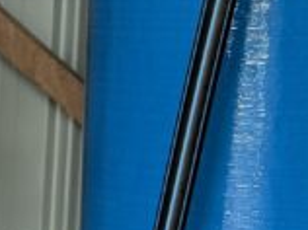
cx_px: -604
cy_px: 164
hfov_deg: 9.8
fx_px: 1386
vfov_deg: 9.5
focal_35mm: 156
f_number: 1.78
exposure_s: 1/198
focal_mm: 6.76
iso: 64
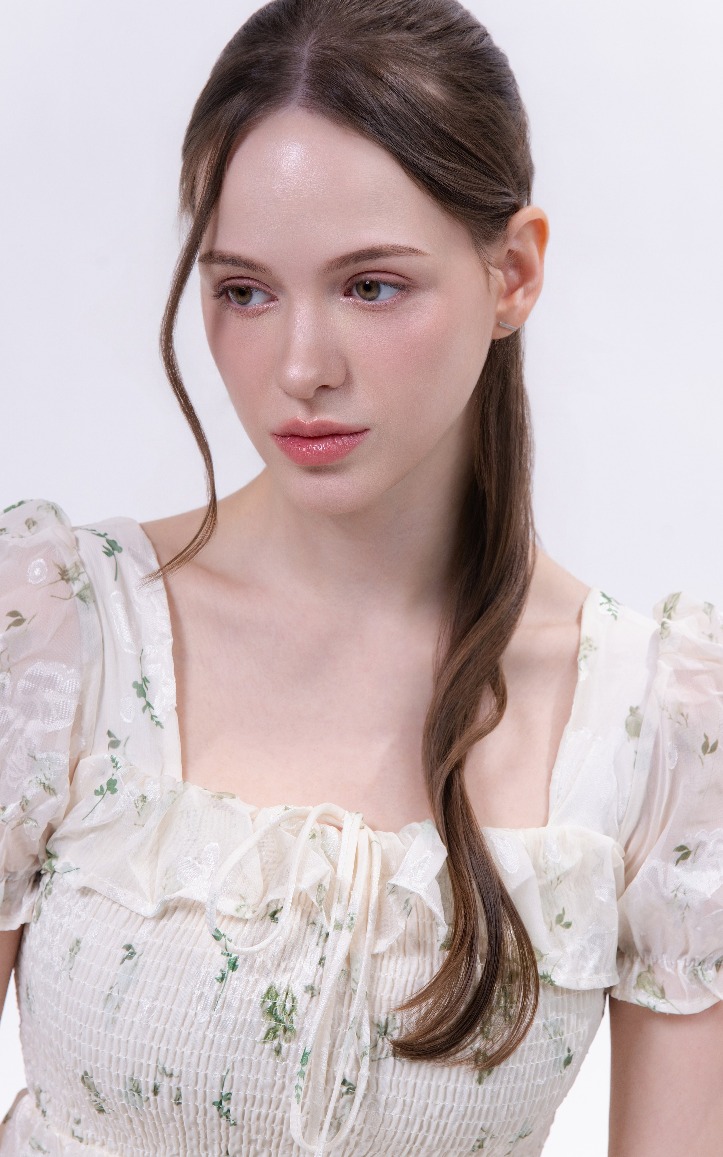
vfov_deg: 12.4
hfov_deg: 7.8
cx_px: 371
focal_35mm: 169
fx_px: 5328
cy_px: 579
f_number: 7.1
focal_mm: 150
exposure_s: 1/100
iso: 320
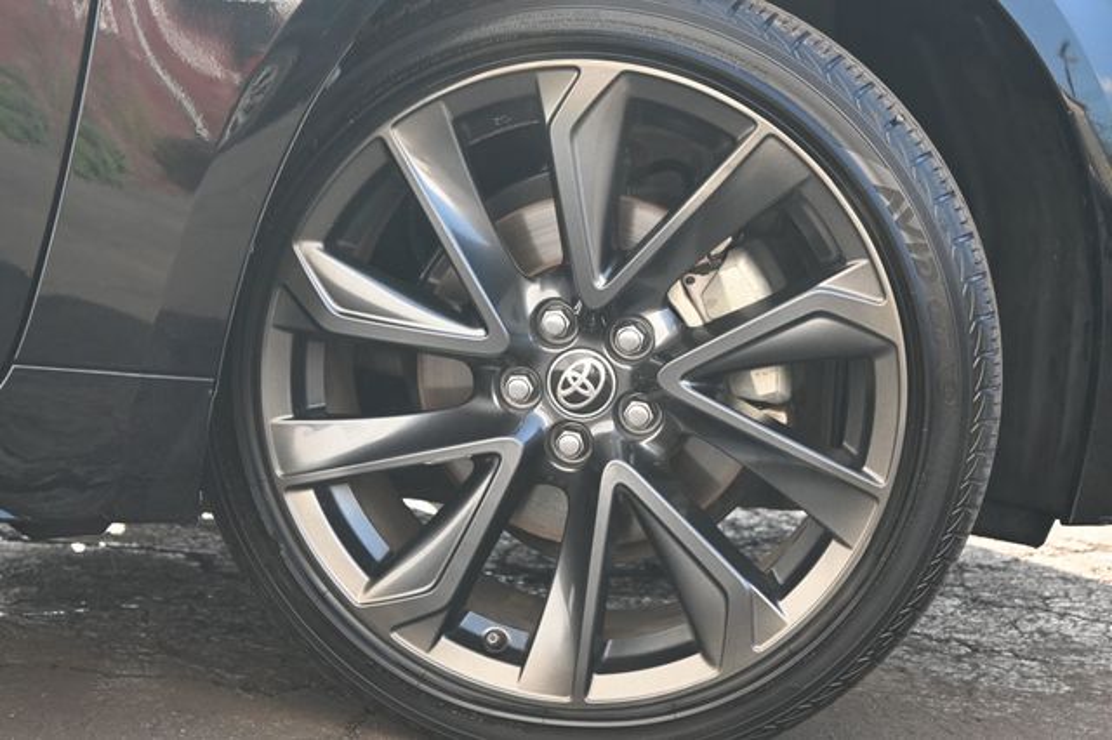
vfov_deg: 18.9
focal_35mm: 72
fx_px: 2223
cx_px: 556
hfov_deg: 28.1
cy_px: 370
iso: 450
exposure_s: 1/125
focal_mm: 48
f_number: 6
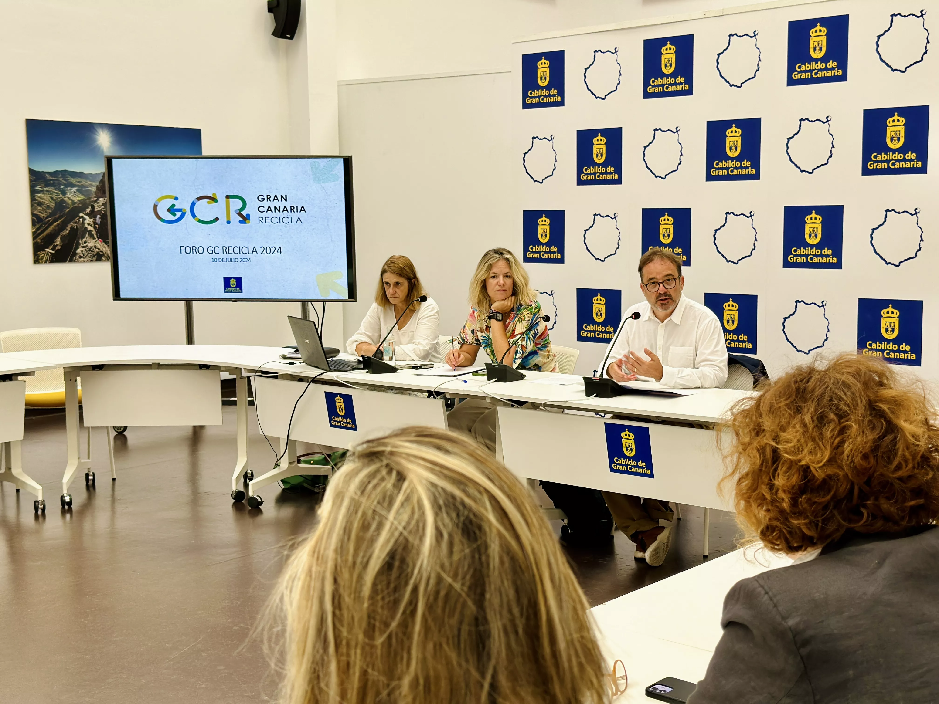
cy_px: 352
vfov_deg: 30.3
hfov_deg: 39.7
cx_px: 470
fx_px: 1302
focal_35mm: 48
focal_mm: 6.86
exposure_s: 1/135
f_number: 1.78
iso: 64
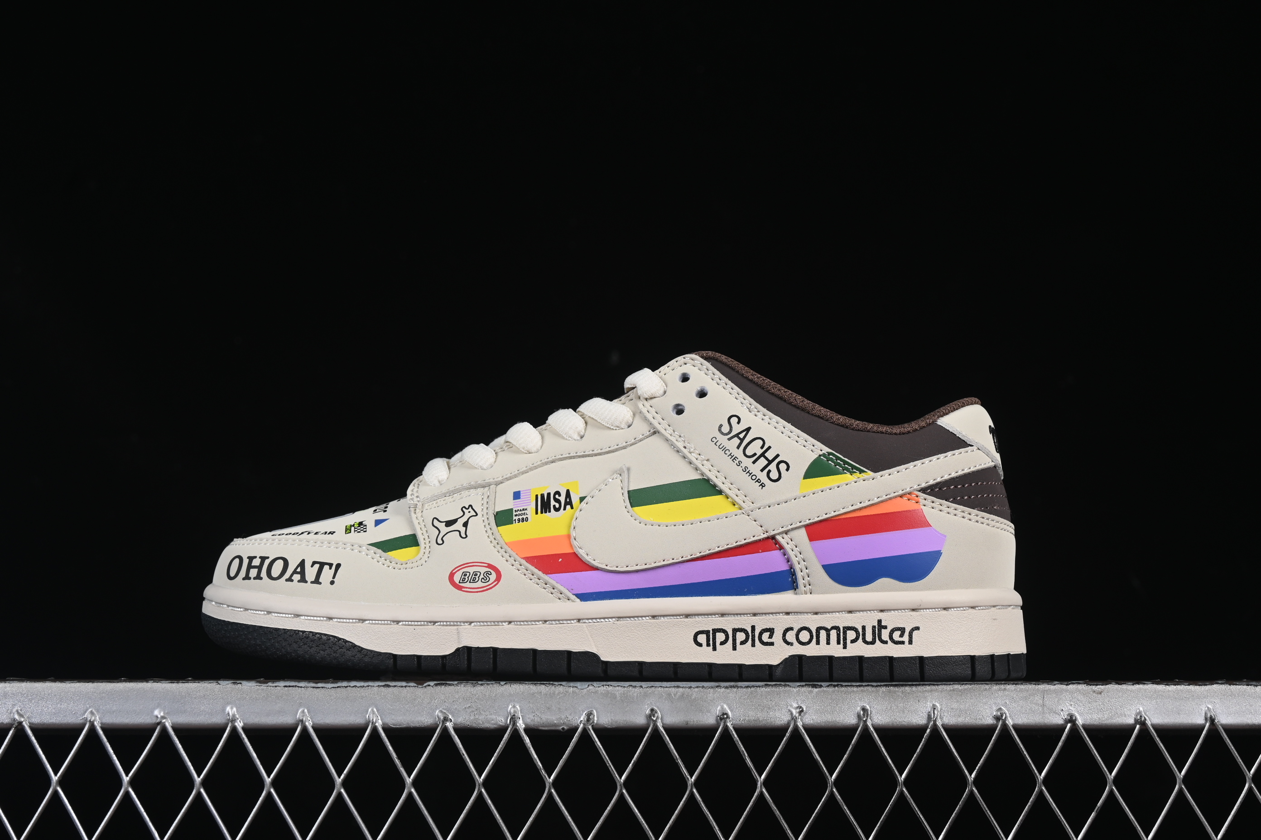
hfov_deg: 27.0
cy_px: 420
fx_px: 2627
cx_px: 630
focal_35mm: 75
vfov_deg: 18.2
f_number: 8
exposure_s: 1/80
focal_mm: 50
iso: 160
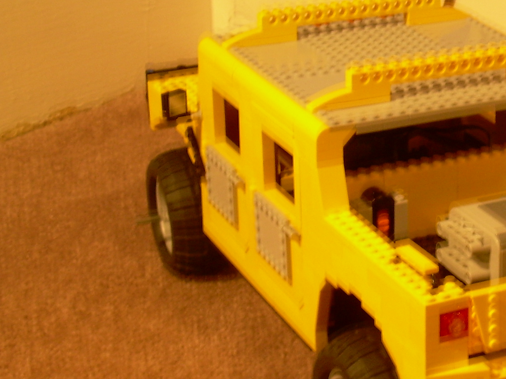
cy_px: 153
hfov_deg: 19.5
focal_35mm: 99
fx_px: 1447
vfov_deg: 14.9
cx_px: 456
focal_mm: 8.9
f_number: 3.2
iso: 92
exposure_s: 1/2.2
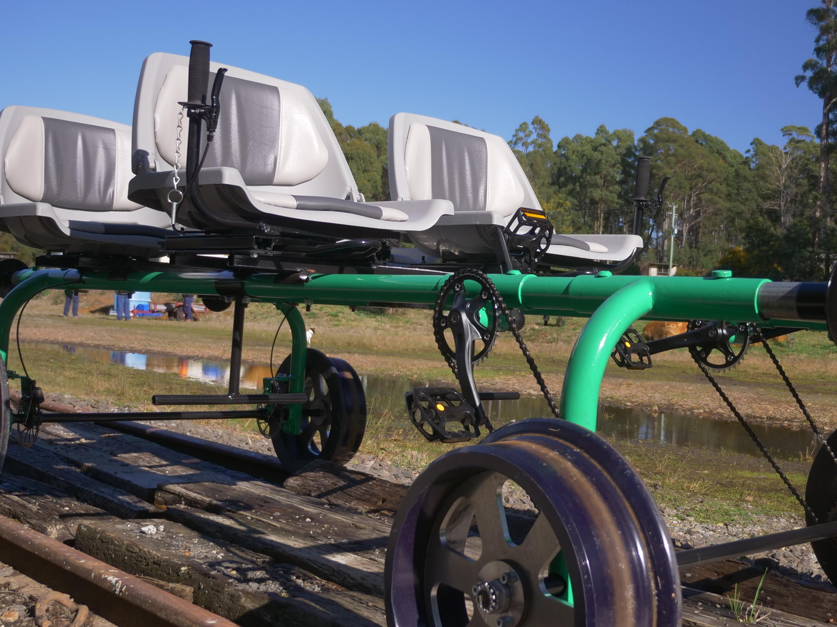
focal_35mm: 43
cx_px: 549
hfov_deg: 43.3
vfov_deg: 33.6
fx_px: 1040
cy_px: 291
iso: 160
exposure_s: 1/80
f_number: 2.8
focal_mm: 12
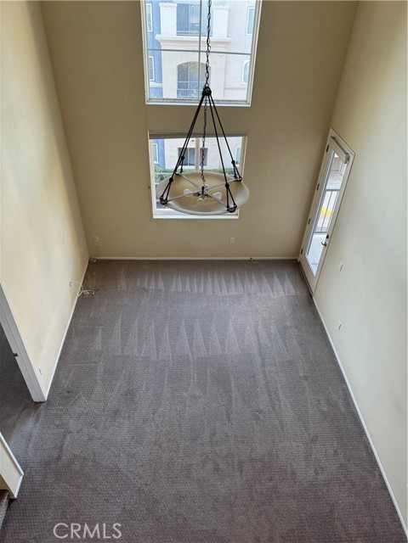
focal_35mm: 24
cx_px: 204
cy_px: 272
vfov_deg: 71.6
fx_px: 377
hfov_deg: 56.8
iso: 160
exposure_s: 1/120
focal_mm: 6.76
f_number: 1.78
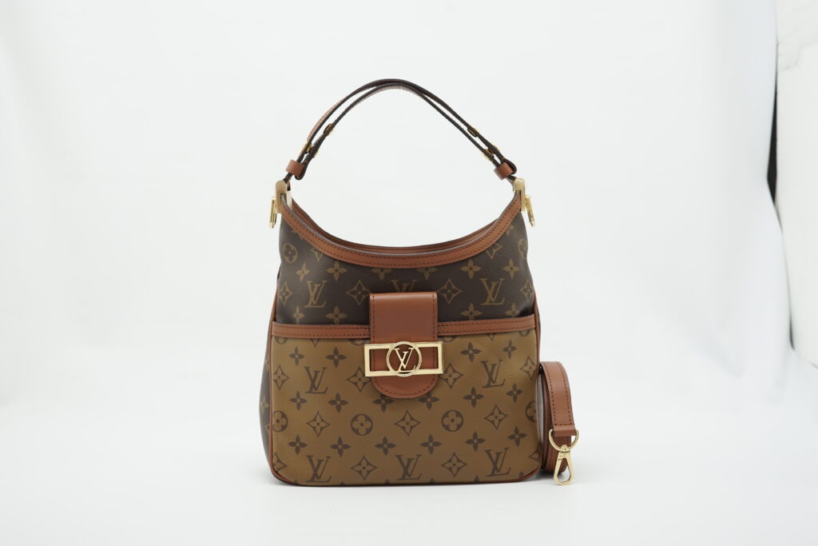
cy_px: 273
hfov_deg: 39.6
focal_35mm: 50
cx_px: 409
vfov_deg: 27.0
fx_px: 1136
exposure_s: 1/25
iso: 640
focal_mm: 50
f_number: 6.3
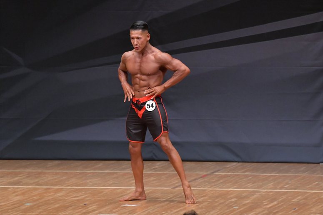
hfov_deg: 7.2
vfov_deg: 4.8
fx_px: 2556
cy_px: 108
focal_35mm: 285
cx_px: 162
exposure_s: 1/400
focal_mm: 190
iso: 6400
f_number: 5.6
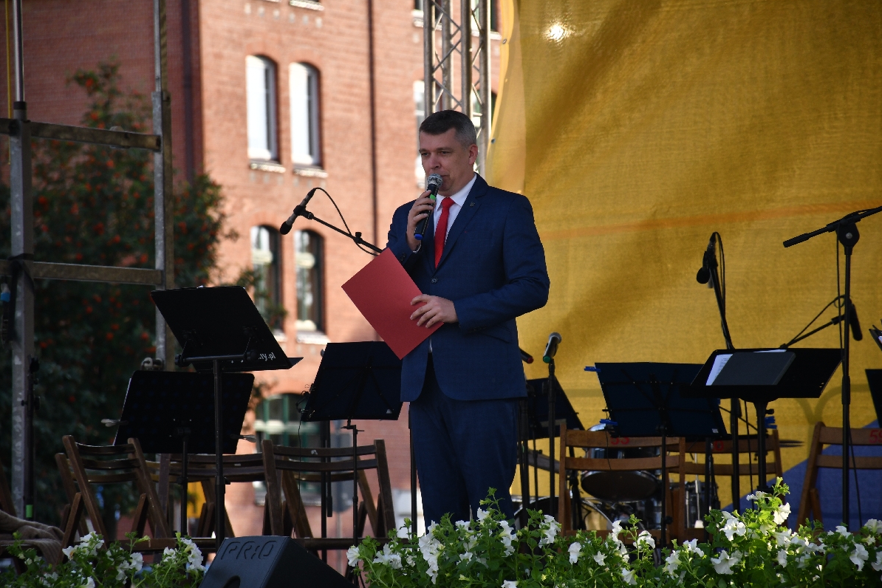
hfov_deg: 9.8
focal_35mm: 211
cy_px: 295
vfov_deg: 6.5
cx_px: 442
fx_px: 5169
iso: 320
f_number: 5.6
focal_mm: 140
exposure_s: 1/400
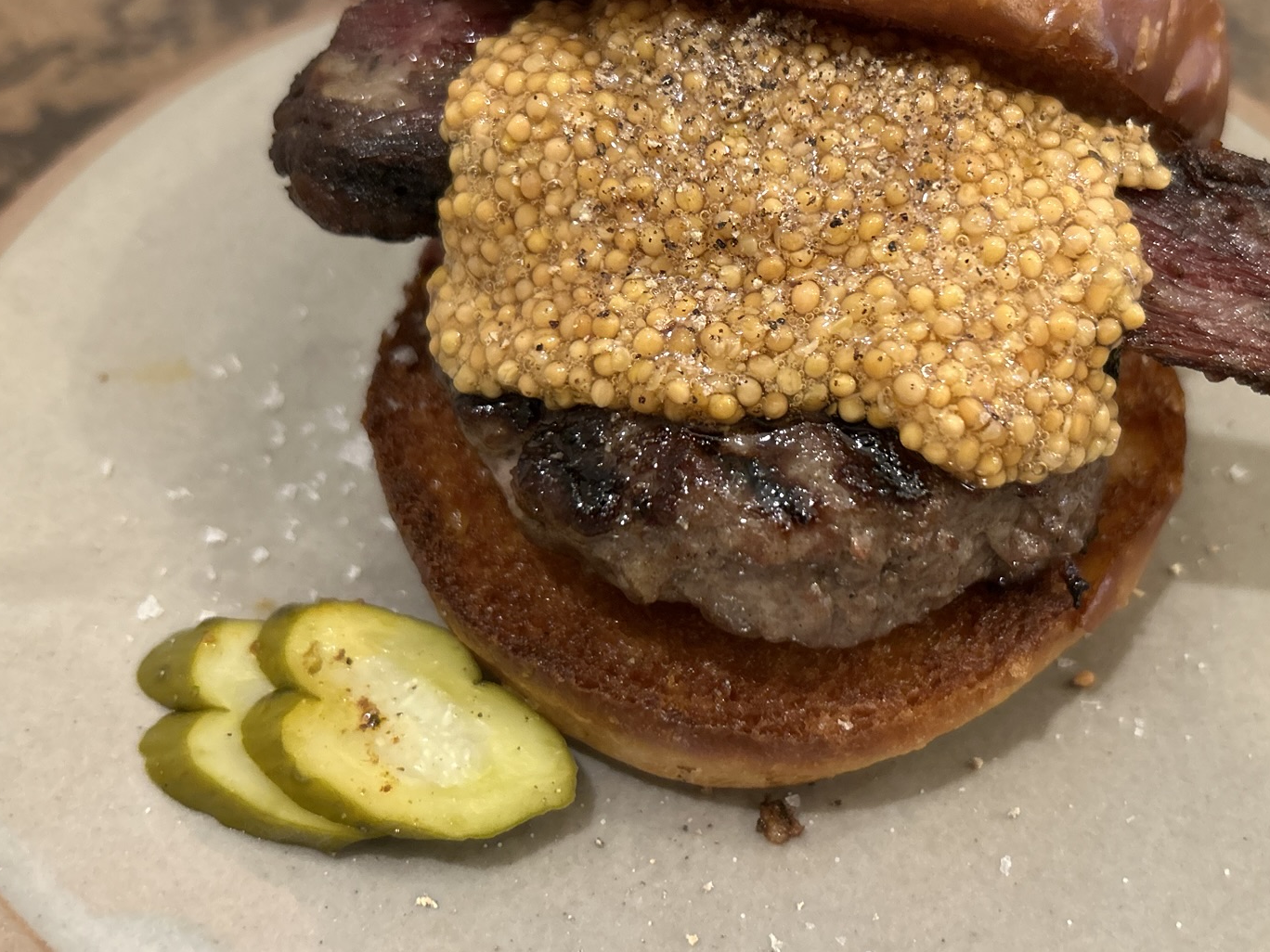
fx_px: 1394
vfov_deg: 37.4
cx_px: 723
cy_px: 328
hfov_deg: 48.8
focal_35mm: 38
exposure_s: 1/50
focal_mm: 5.7
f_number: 1.5
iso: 400
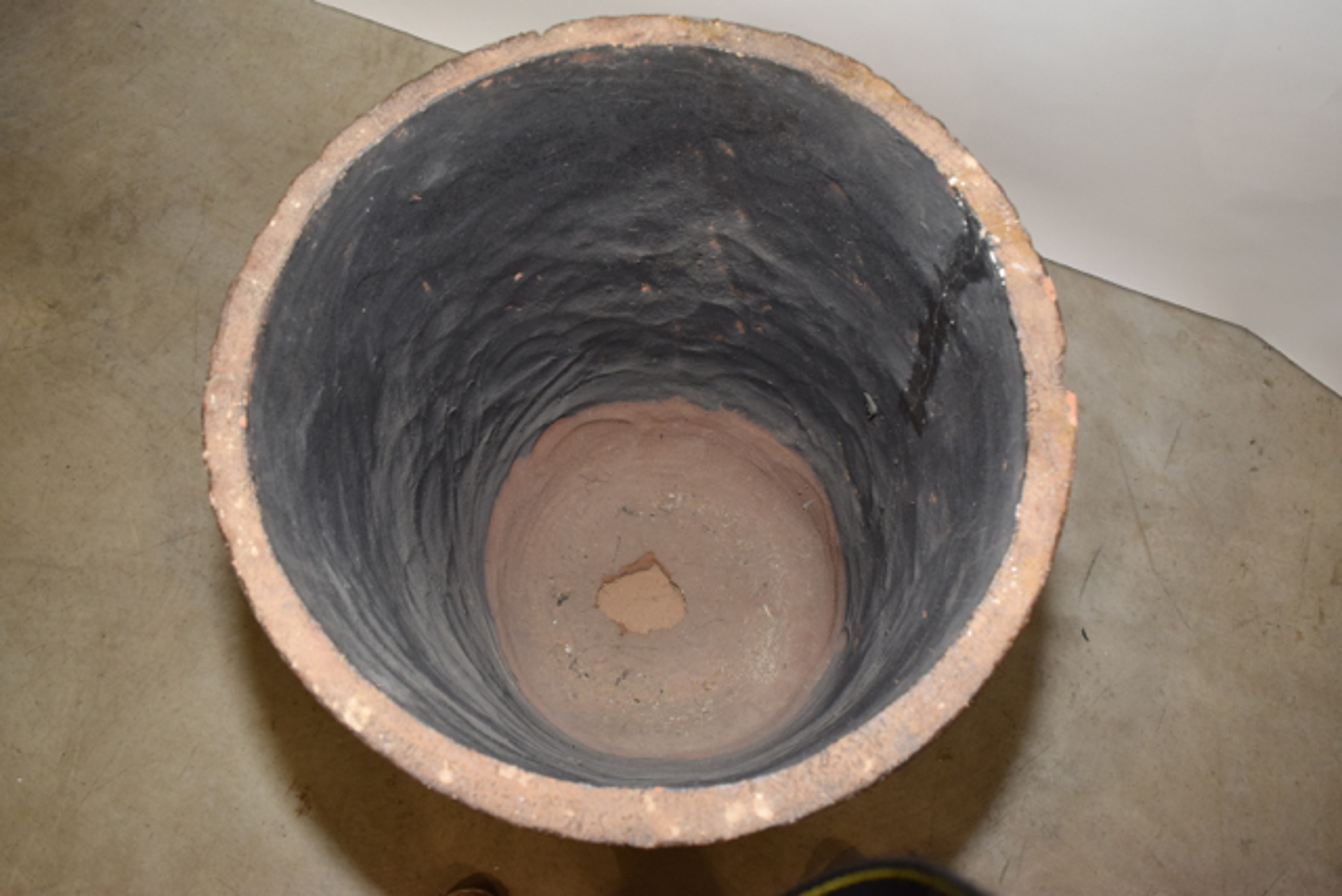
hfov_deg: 67.4
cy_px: 448
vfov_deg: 48.0
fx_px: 1007
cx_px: 671
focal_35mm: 27
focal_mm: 18
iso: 800
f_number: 5.6
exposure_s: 1/125
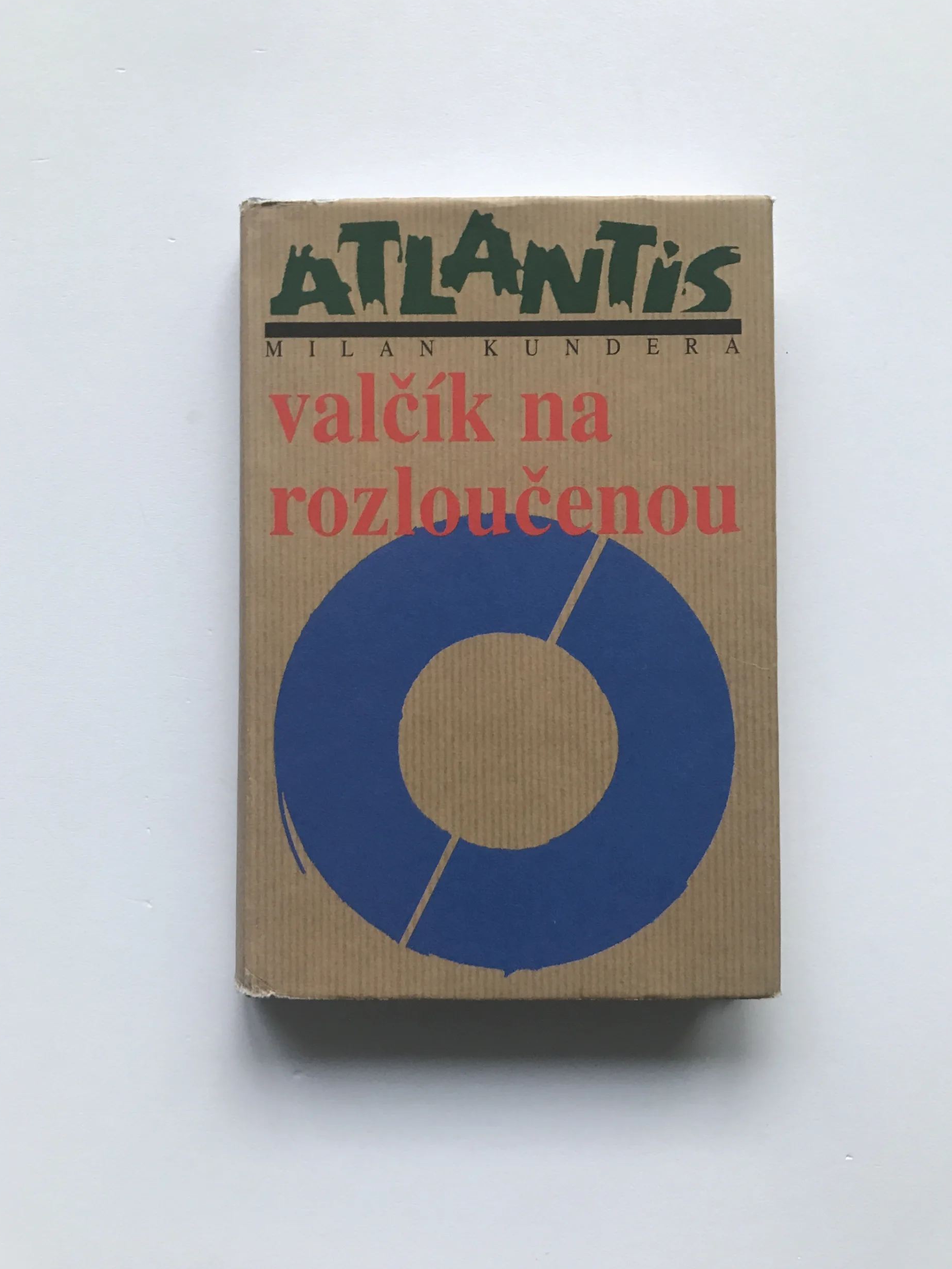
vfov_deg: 61.6
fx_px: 1063
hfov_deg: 48.2
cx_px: 469
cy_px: 617
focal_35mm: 29
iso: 50
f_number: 1.8
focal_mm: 3.99
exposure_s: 1/17
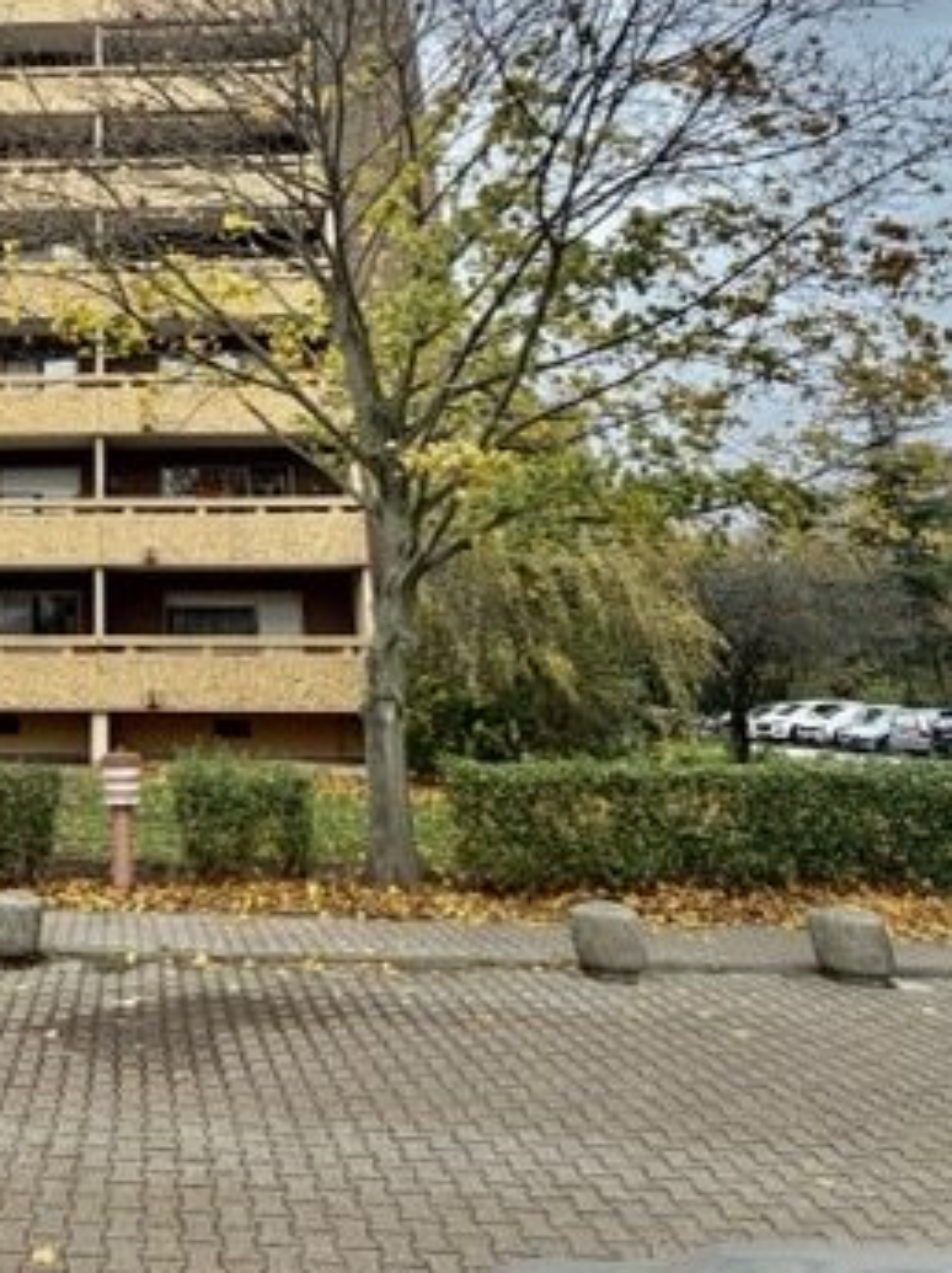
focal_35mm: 26
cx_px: 77
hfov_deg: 47.1
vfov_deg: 63.5
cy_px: 321
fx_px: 955
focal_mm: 2.22
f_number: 2.2
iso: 50
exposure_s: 1/502
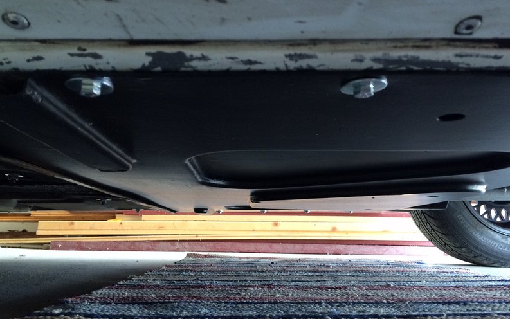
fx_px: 431
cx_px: 256
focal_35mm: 31
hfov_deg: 61.2
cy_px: 164
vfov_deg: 40.6
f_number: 2.2
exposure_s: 1/33
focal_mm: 4.15
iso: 200
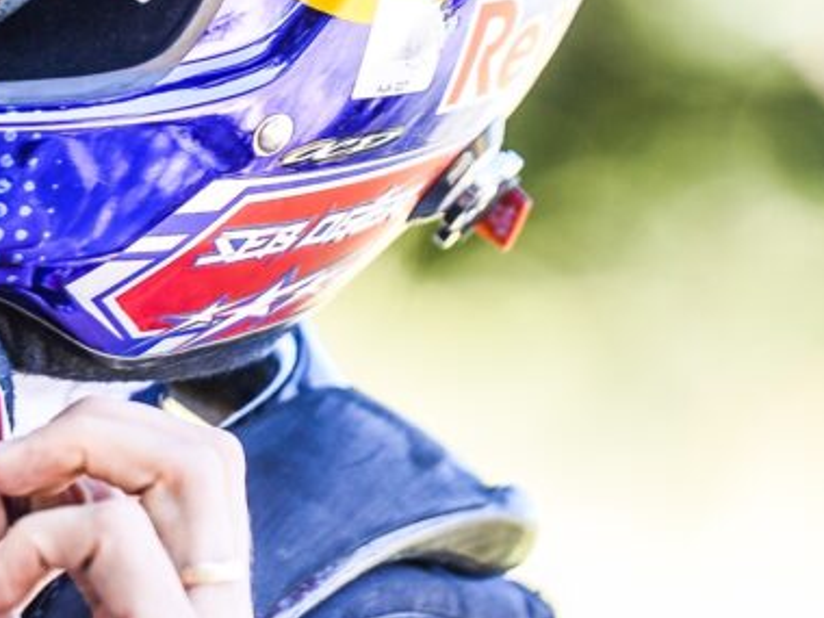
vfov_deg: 3.8
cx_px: 215
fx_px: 9236
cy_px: 114
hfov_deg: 5.1
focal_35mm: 388
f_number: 2.8
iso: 200
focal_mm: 200
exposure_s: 1/200
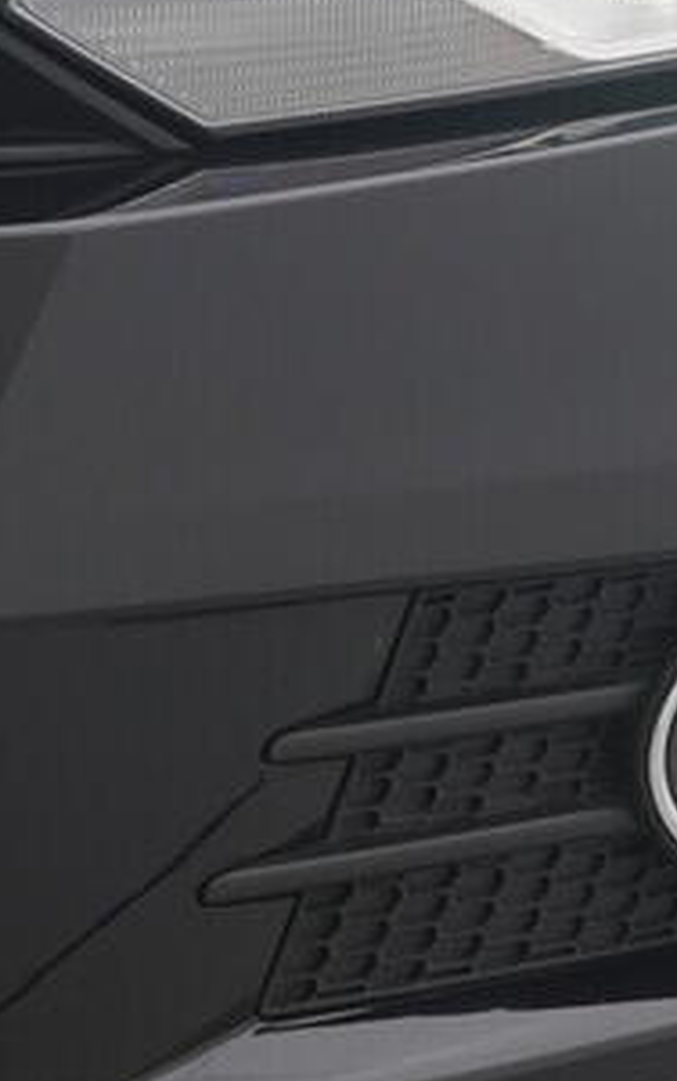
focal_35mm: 125
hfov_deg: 10.2
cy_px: 452
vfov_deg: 16.7
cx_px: 979
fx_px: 3683
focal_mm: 24
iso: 640
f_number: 6.3
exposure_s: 1/160
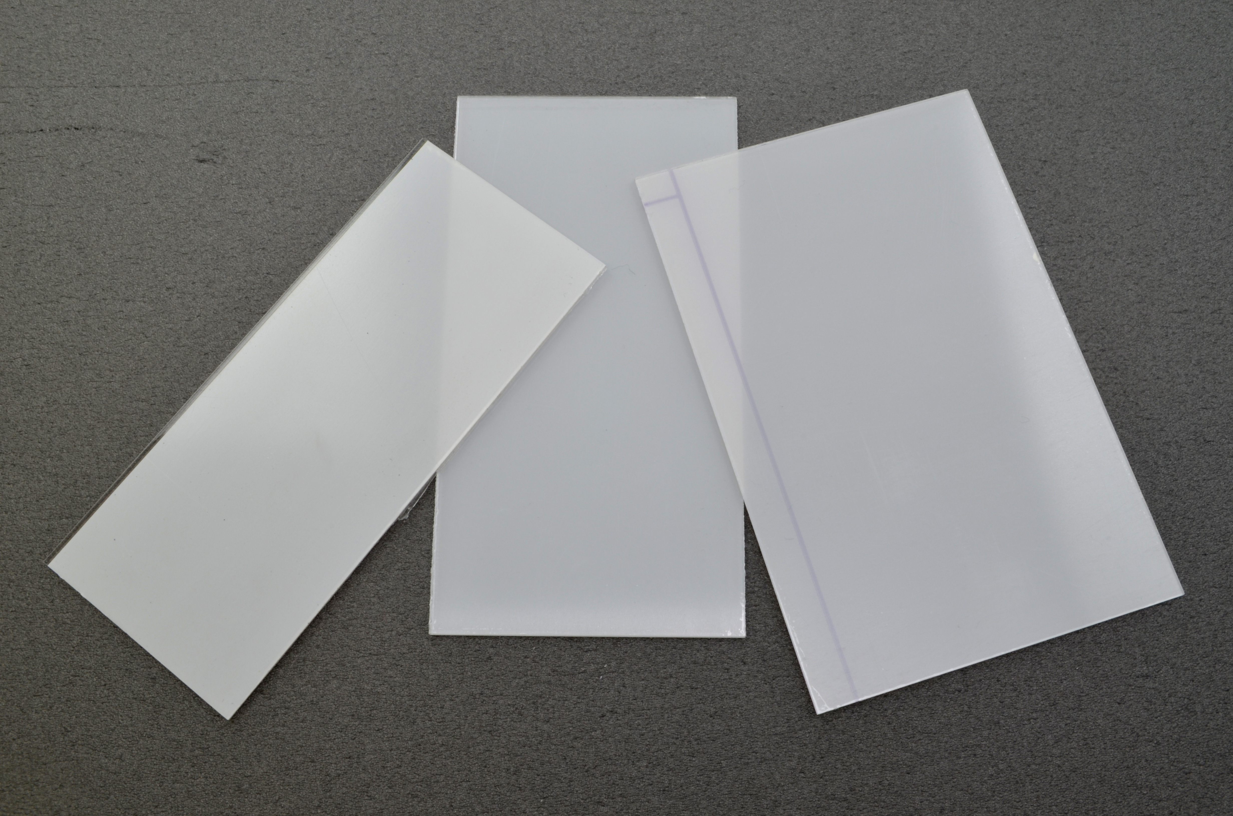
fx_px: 1333
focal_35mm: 39
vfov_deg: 34.1
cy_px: 408
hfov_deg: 49.6
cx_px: 616
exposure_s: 1/1.3
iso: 125
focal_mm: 26
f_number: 20
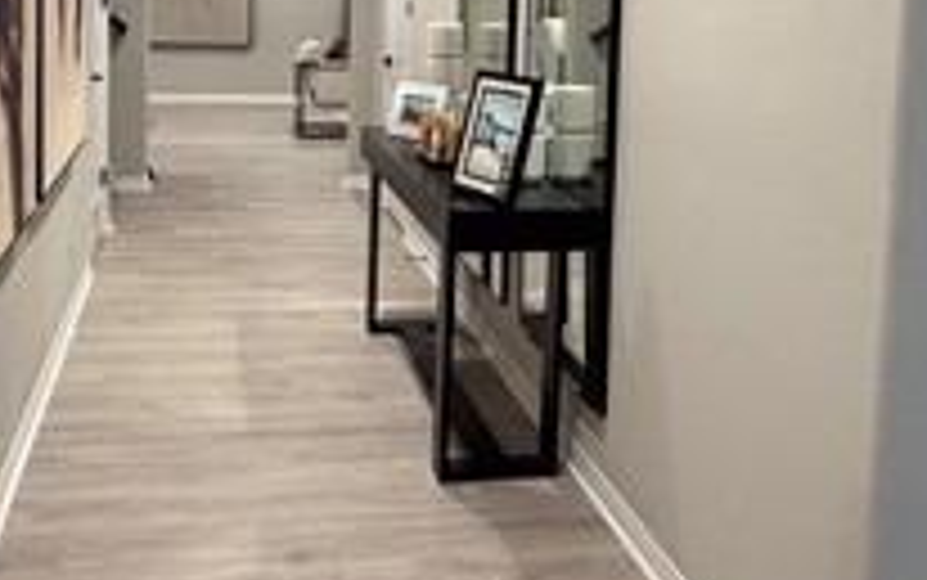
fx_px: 1163
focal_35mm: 46
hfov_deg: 43.5
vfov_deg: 27.2
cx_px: 464
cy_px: 72
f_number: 2.2
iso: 250
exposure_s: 1/60
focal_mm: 2.22
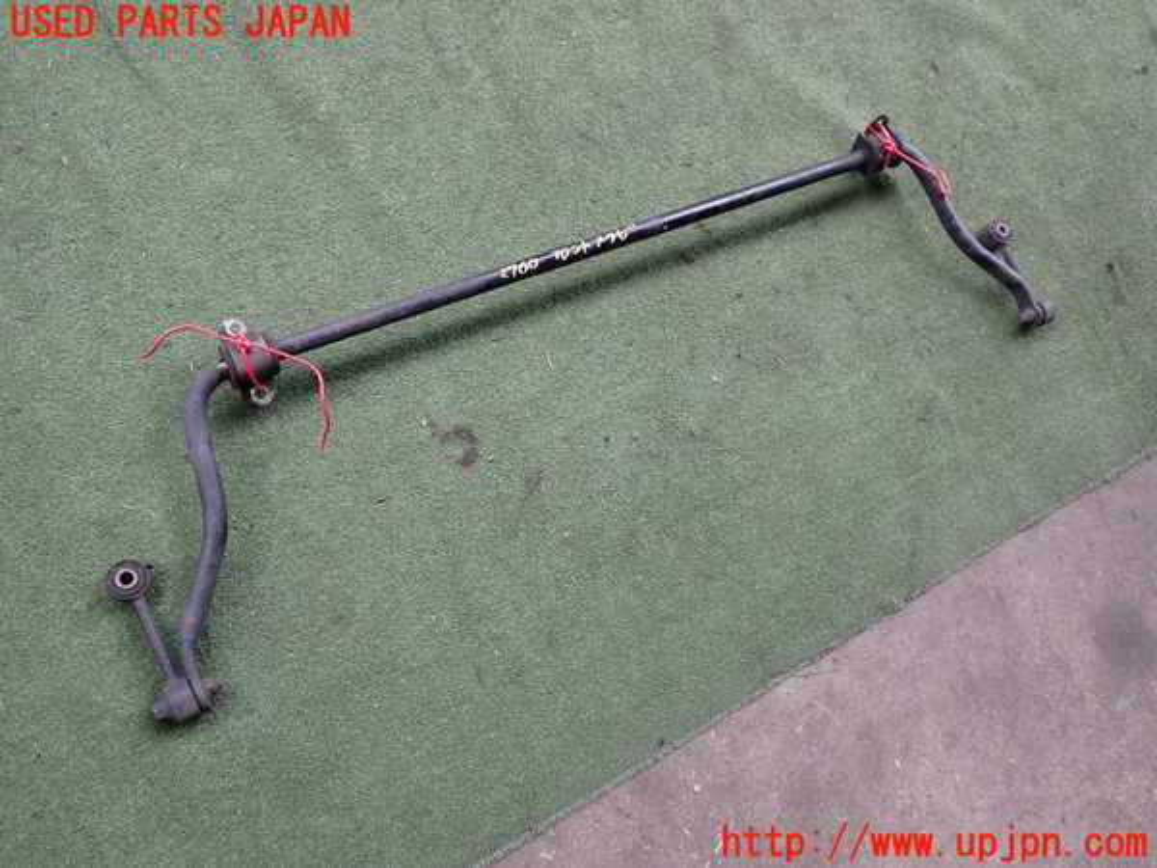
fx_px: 1003
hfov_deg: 60.0
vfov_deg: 46.8
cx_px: 578
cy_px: 434
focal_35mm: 30
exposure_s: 1/125
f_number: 2.3
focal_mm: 5.4
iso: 100
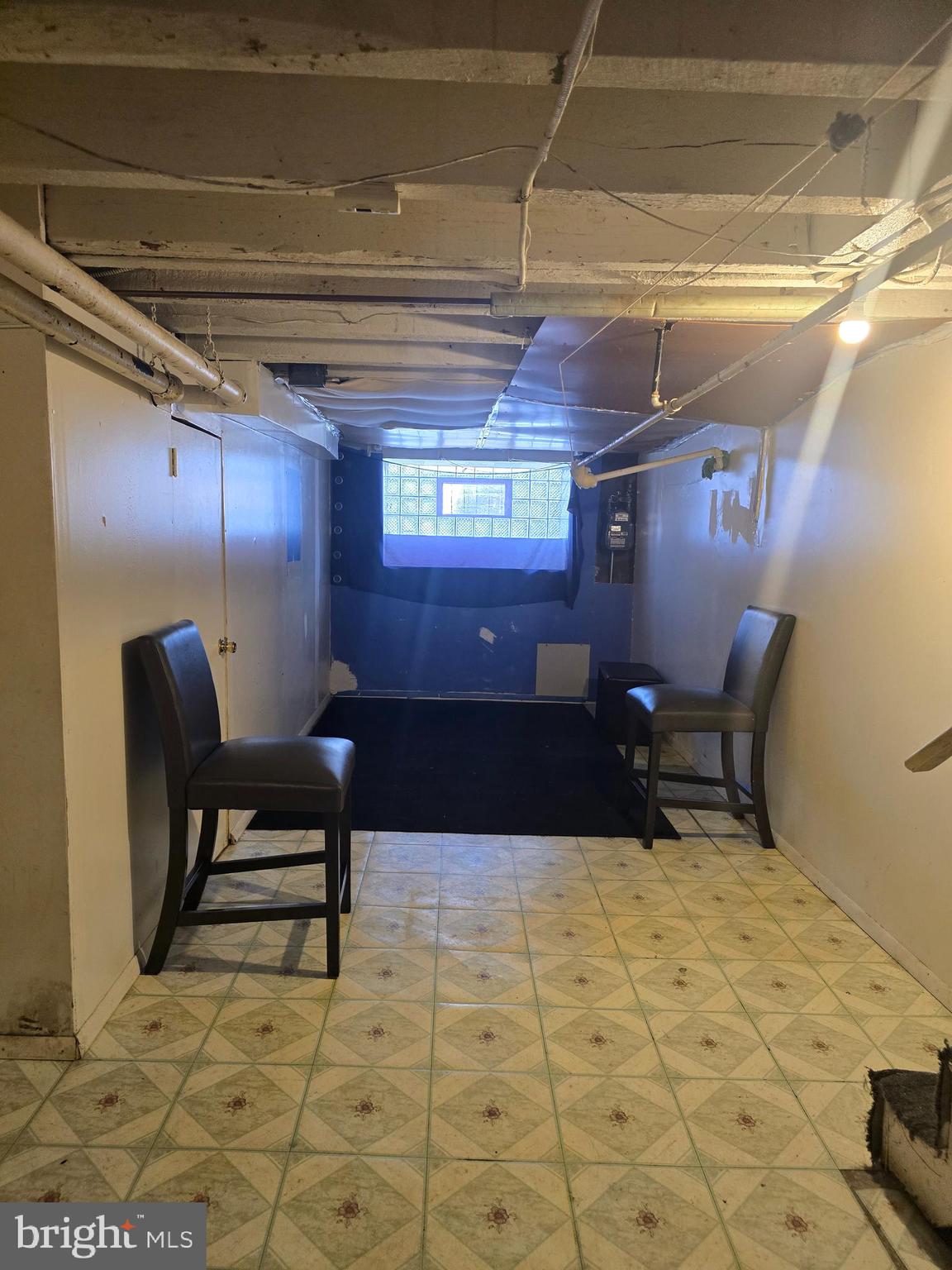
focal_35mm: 23
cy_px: 635
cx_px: 476
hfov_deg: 58.9
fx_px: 843
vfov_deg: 73.9
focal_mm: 6.3
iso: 400
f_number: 1.7
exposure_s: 1/120
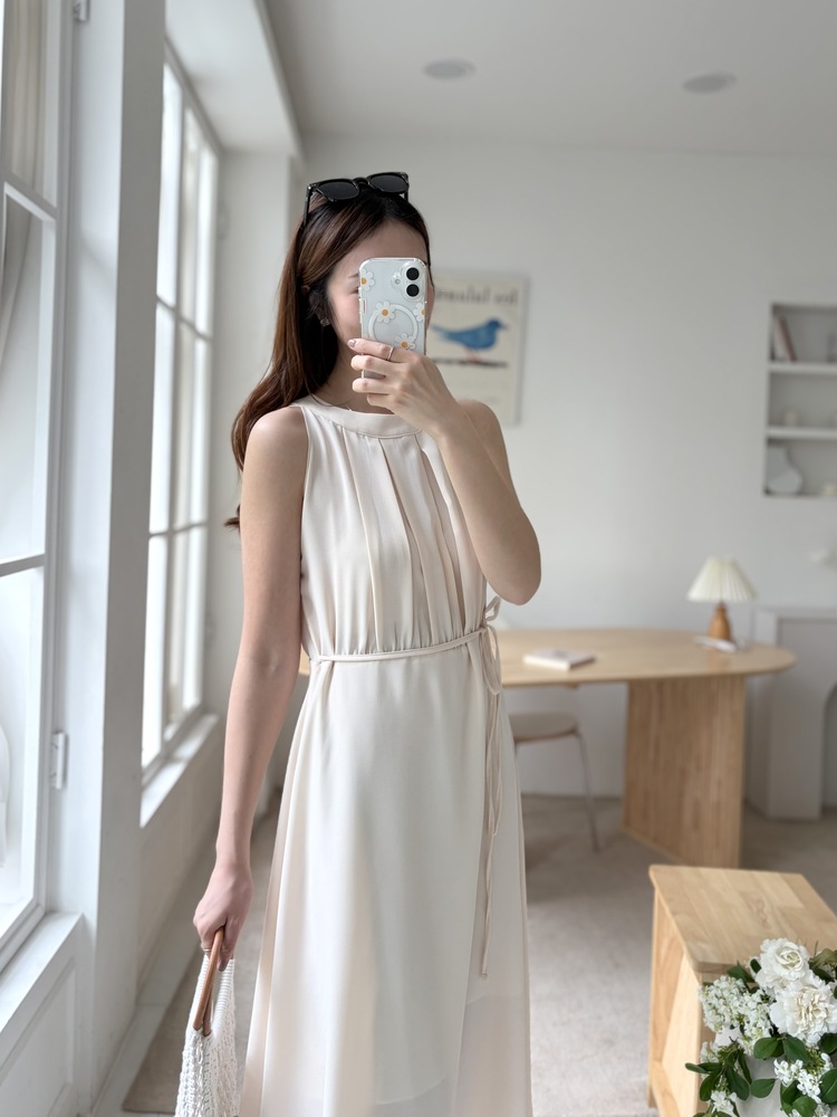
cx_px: 418
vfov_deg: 67.3
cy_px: 558
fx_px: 838
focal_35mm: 26
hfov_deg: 53.1
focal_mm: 5.96
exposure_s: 1/120
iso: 64
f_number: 1.6
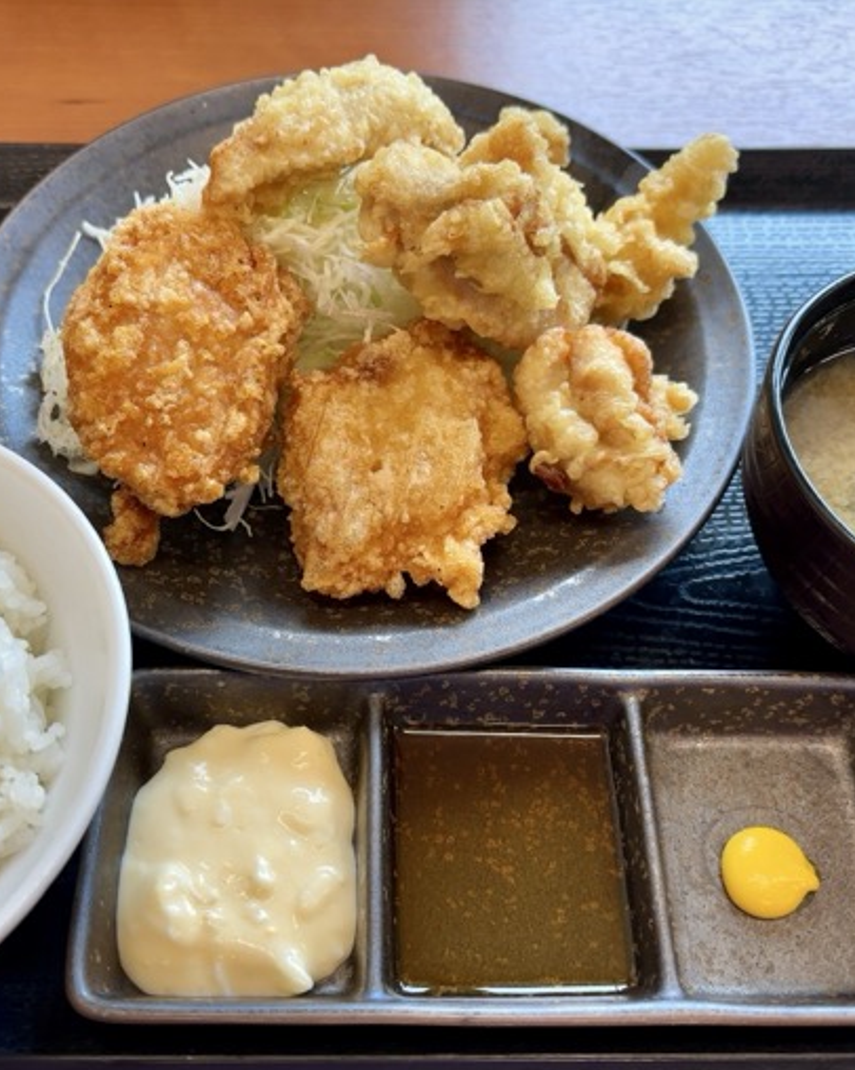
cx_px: 371
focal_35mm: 35
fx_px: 1108
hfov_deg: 42.1
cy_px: 551
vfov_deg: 51.5
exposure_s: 1/100
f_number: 1.6
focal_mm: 5.96
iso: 40
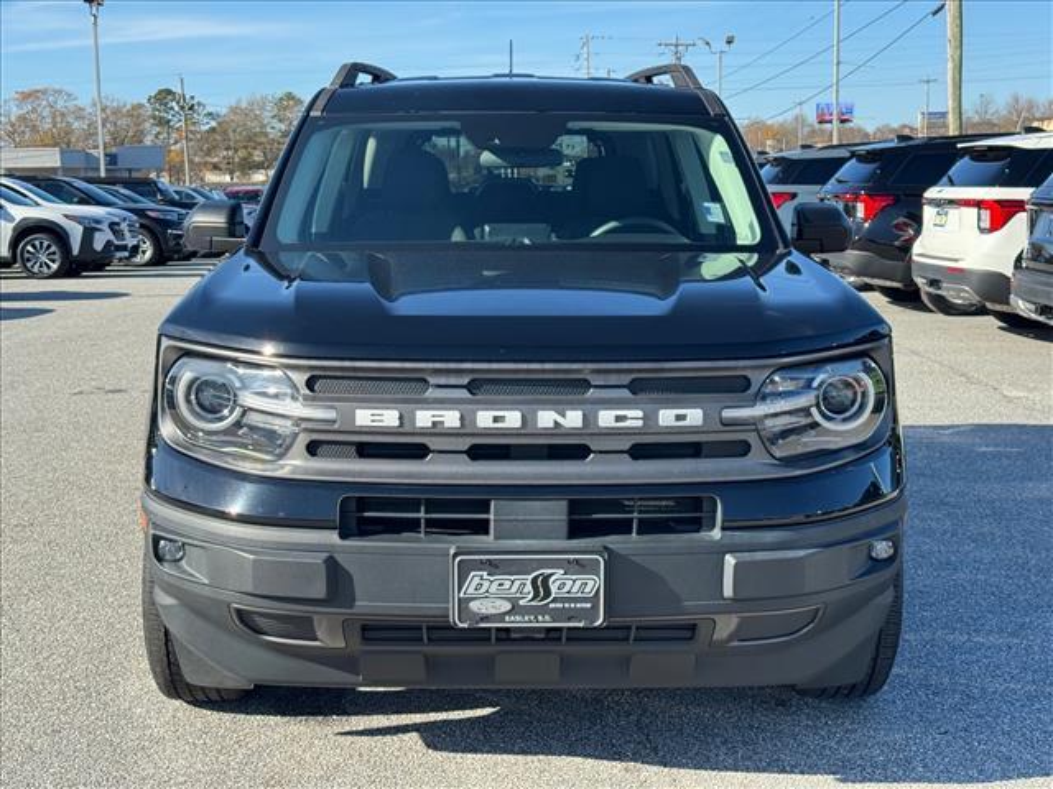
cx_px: 526
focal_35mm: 48
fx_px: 1460
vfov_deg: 30.3
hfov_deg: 39.7
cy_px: 394
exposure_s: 1/1395
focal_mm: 6.76
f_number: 1.78
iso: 64
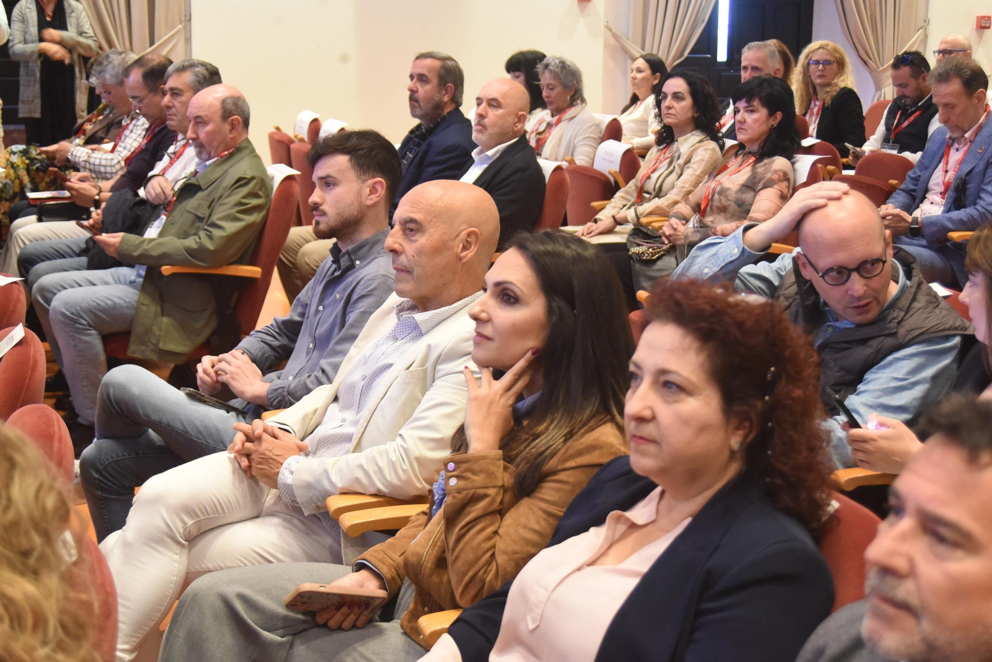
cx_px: 496
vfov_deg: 20.6
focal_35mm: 66
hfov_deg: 30.5
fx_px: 1819
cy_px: 331
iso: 6400
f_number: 8
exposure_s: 1/40
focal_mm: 66
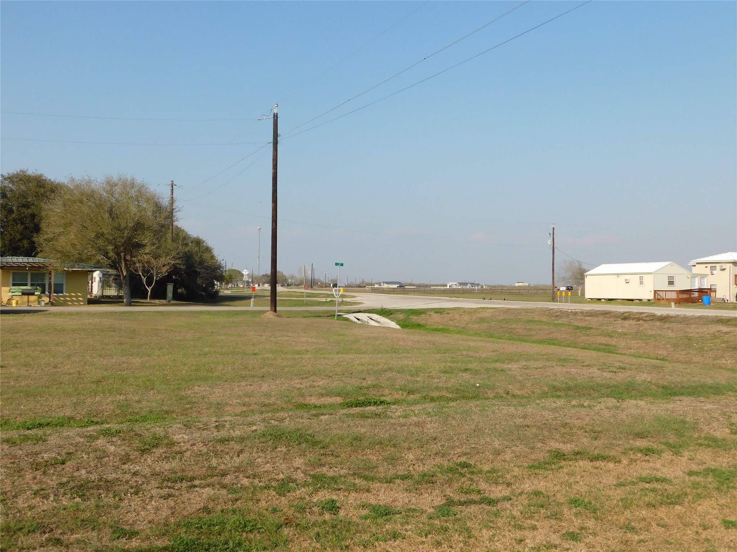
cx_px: 368
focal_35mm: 36
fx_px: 766
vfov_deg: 39.7
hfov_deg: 51.4
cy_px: 276
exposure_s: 1/400
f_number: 7
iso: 125
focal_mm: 6.3
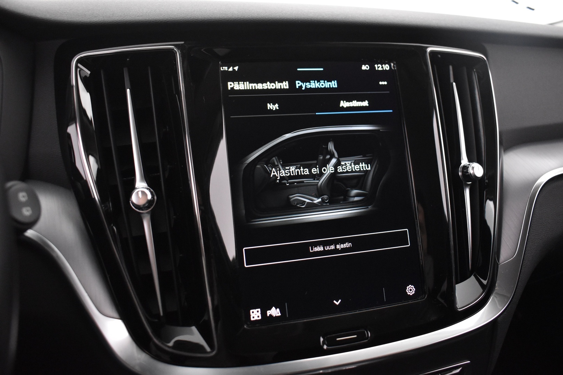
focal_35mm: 33
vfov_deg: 40.0
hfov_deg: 57.2
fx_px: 516
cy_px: 188
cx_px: 282
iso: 3200
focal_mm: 22
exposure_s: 1/25
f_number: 3.8
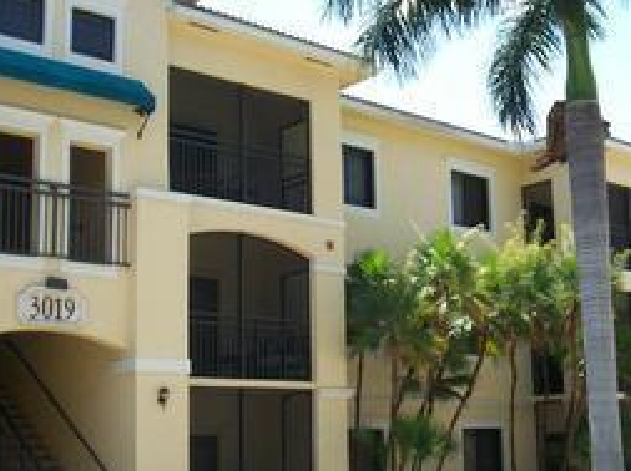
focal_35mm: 57
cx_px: 357
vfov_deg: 25.5
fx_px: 1038
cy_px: 294
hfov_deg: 33.8
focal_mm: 5.9
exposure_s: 1/310
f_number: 4.5
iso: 100
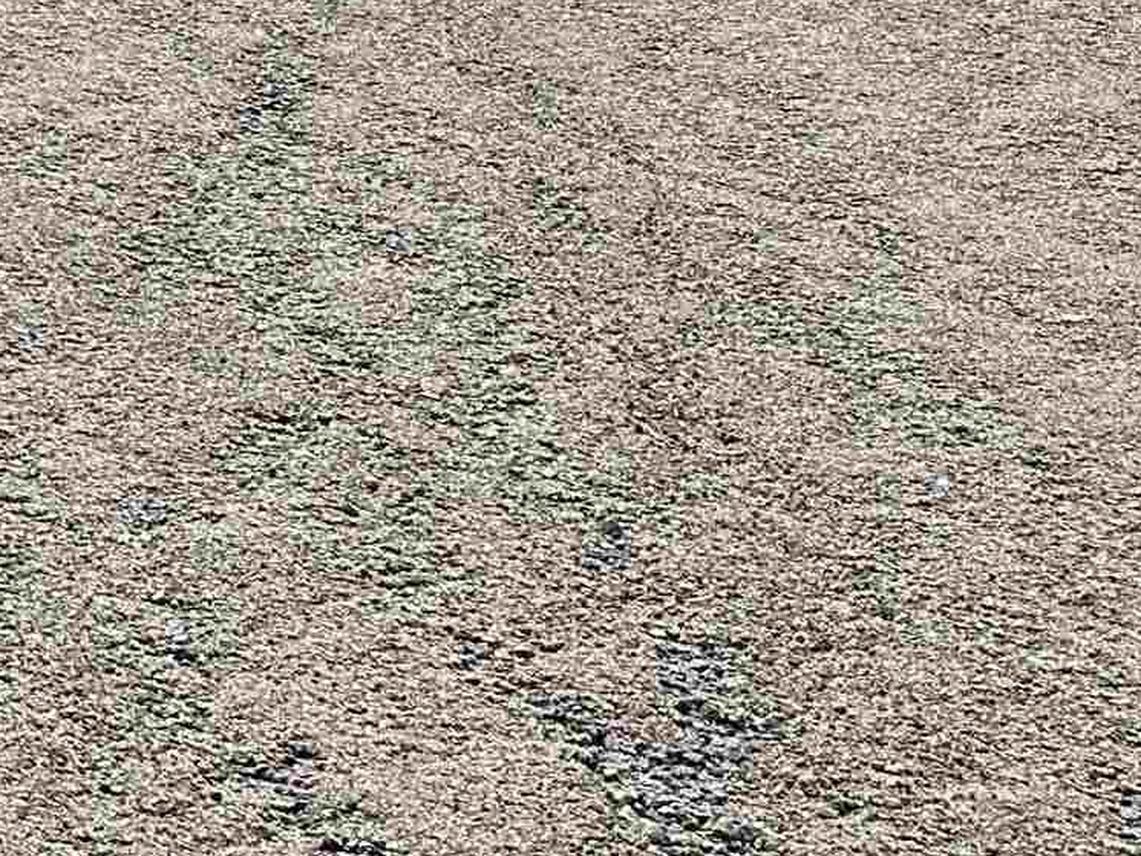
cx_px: -1133
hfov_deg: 15.7
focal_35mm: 99
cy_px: -776
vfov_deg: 13.2
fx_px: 3264
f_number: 1.78
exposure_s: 1/3472
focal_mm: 6.86
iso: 80
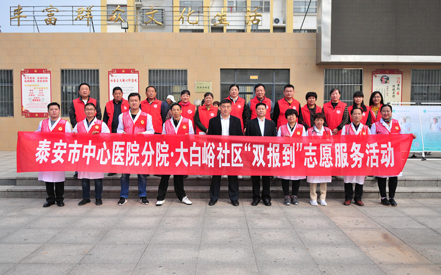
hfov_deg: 61.2
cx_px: 219
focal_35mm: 31
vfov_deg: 40.6
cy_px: 129
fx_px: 372
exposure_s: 1/4000
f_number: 2.8
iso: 400
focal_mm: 20
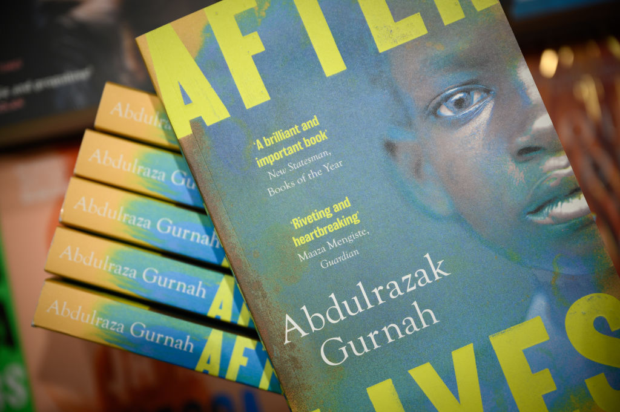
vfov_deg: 19.4
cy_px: 206
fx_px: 1205
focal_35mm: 70
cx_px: 310
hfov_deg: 28.9
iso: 640
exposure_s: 1/200
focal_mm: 70
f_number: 2.8
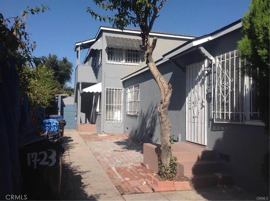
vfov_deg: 40.6
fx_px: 272
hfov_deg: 52.7
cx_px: 135
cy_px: 100
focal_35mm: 35
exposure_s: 1/1890
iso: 50
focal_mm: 4.28
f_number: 2.4
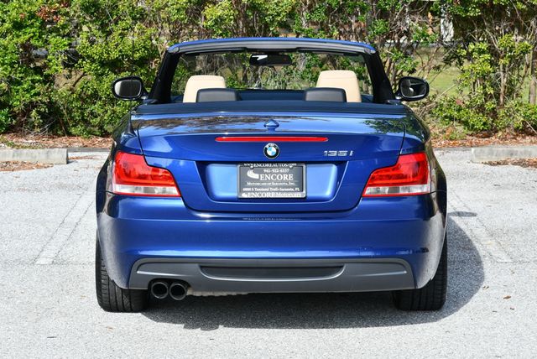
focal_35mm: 110
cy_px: 180
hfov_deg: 18.6
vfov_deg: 12.5
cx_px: 268
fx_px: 1642
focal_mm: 55
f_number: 8
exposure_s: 1/250
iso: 200
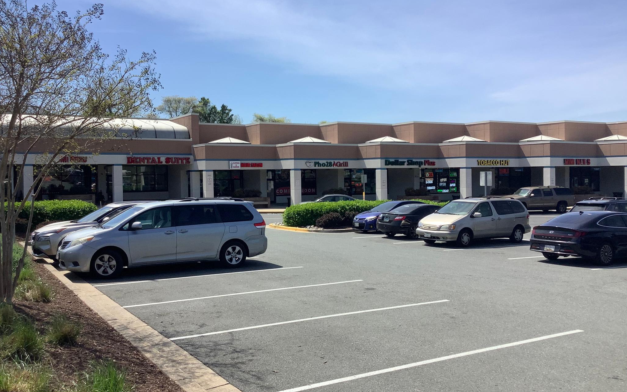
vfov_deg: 38.3
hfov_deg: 58.1
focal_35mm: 33
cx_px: 313
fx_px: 564
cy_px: 182
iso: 25
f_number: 2.4
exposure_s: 1/1698
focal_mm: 3.3
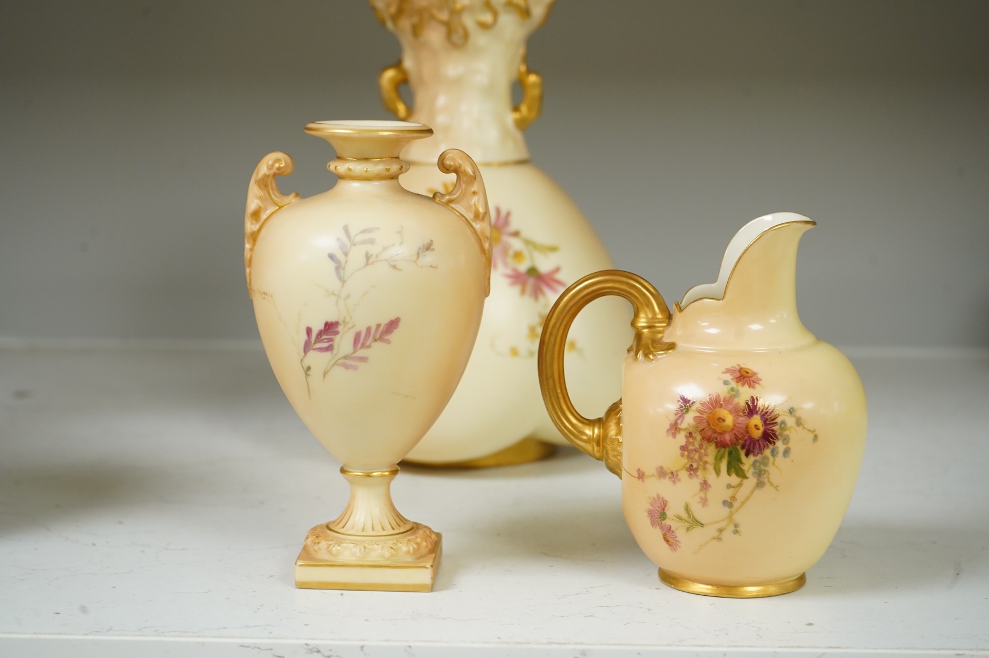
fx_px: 1921
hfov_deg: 28.9
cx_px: 494
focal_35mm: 70
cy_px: 329
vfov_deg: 19.4
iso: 2500
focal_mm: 70
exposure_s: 1/80
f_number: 8
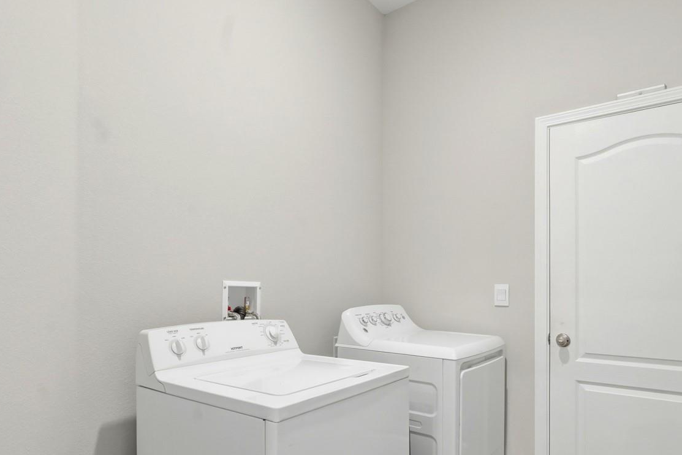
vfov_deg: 54.4
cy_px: 287
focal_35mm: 23
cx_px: 324
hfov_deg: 76.0
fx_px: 436
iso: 2500
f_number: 8
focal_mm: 16
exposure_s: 1/640
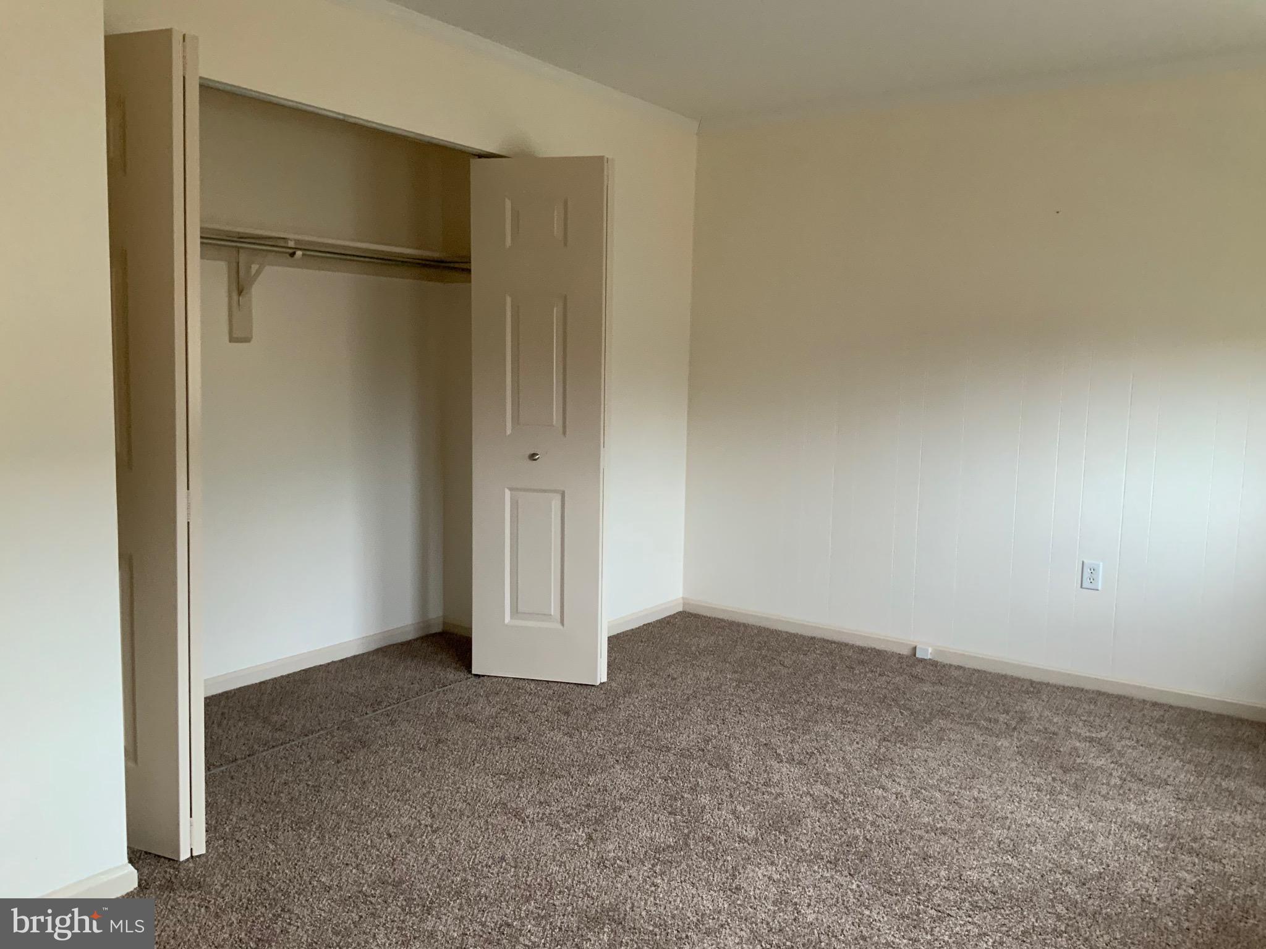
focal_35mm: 29
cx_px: 633
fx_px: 1061
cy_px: 474
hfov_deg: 61.7
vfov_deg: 48.2
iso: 160
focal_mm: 3
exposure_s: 1/60
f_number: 1.8
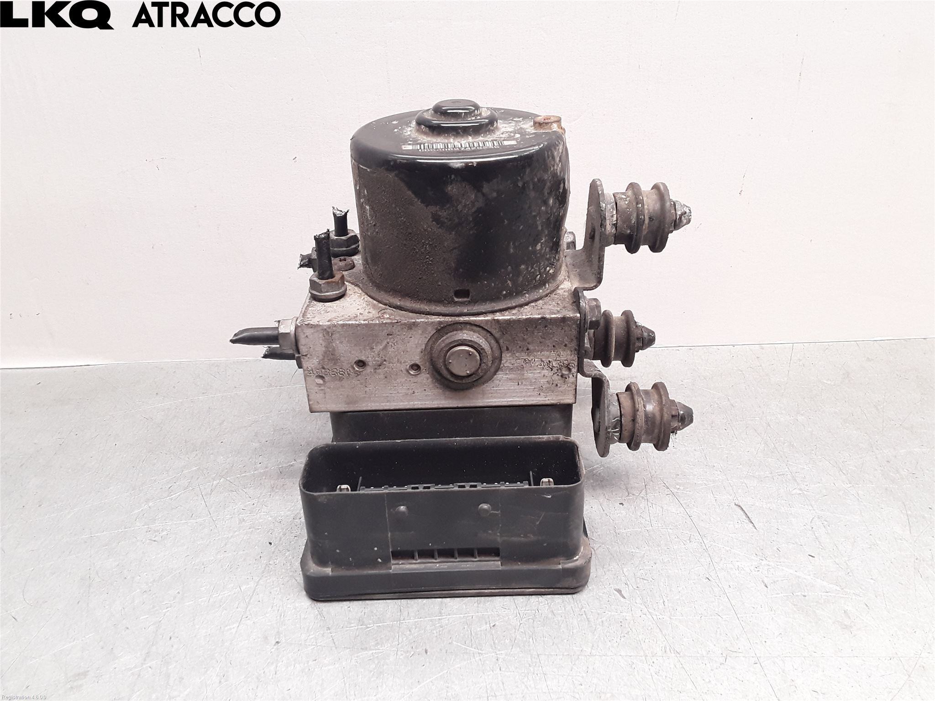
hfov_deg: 63.4
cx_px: 468
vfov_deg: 49.7
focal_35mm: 28
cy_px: 350
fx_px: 756
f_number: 1.9
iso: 100
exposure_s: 1/50
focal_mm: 2.91
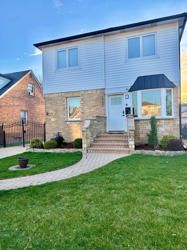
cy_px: 125
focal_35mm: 24
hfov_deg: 56.8
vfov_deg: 71.6
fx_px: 173
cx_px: 94
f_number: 1.78
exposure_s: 1/979
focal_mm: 6.76
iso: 100
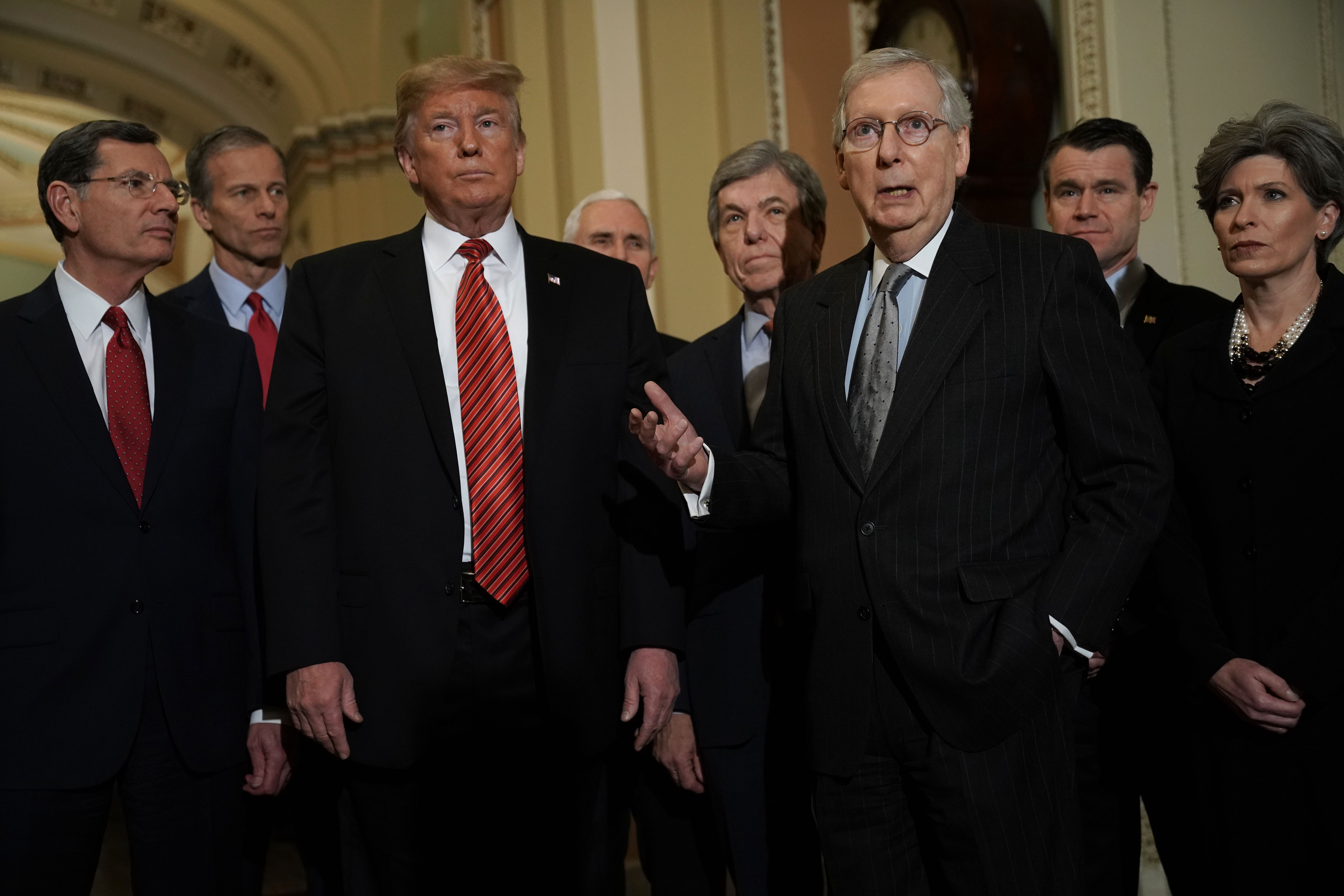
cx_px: 672
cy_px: 448
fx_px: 1867
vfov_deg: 27.0
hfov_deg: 39.6
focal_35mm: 50
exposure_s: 1/500
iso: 3200
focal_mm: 50
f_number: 2.8
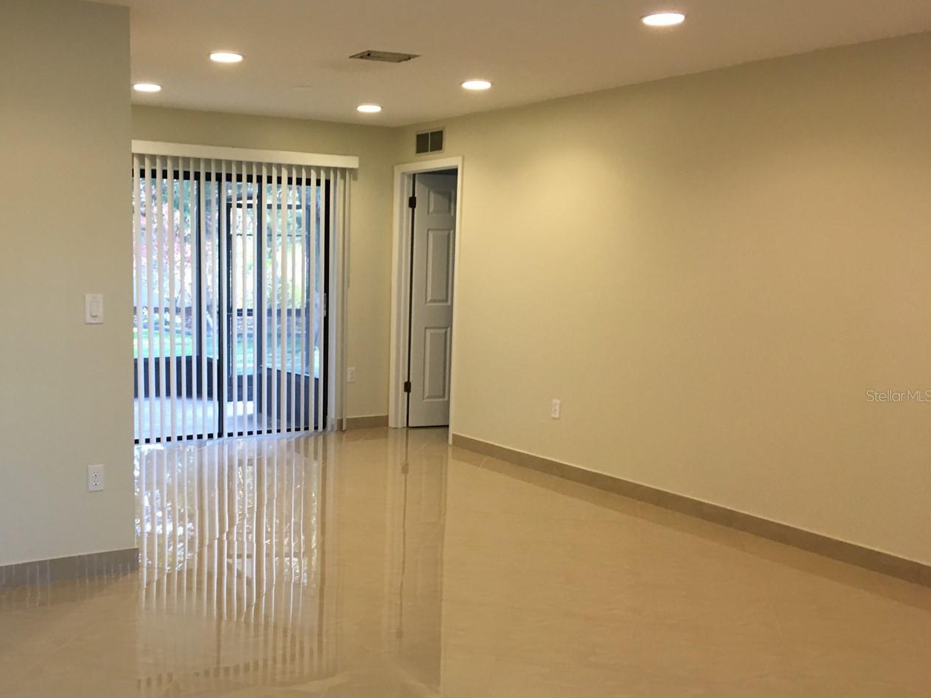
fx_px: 995
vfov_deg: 38.6
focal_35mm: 37
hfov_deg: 49.6
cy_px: 395
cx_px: 342
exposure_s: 1/30
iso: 100
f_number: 2.2
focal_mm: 4.15
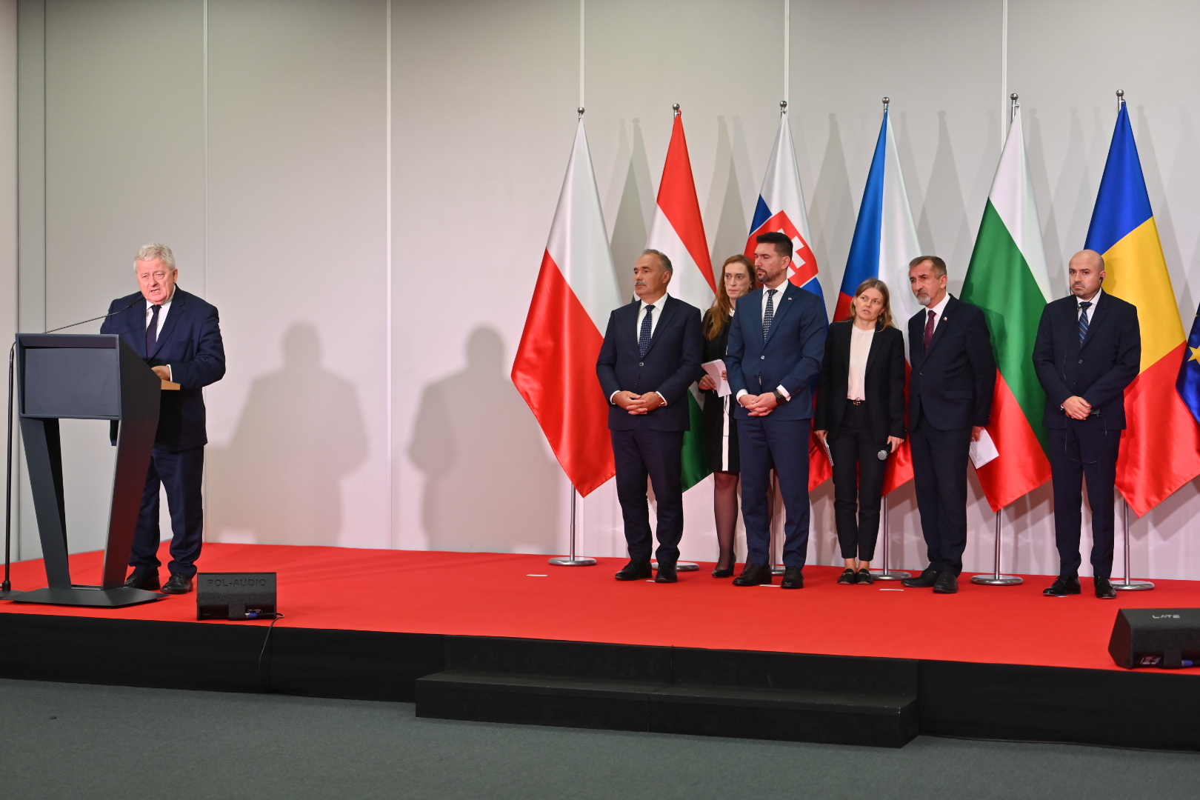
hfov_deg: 28.8
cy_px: 400
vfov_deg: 19.5
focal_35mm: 70
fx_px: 2333
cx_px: 600
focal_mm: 70
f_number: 2.8
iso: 560
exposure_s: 1/200
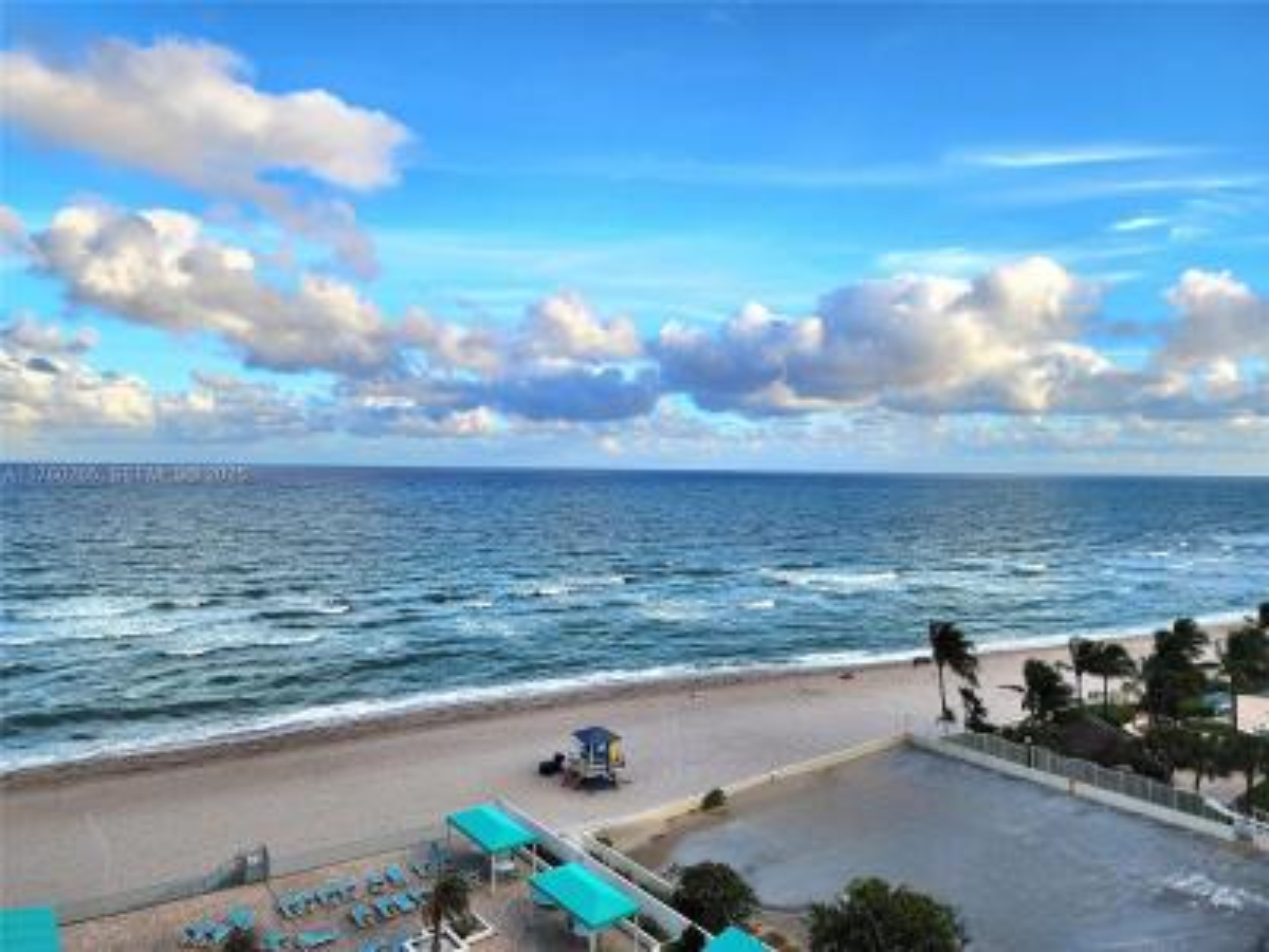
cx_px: 634
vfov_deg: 58.9
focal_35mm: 23
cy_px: 476
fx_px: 843
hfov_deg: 73.9
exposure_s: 1/714
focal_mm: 6.4
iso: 12
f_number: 1.8
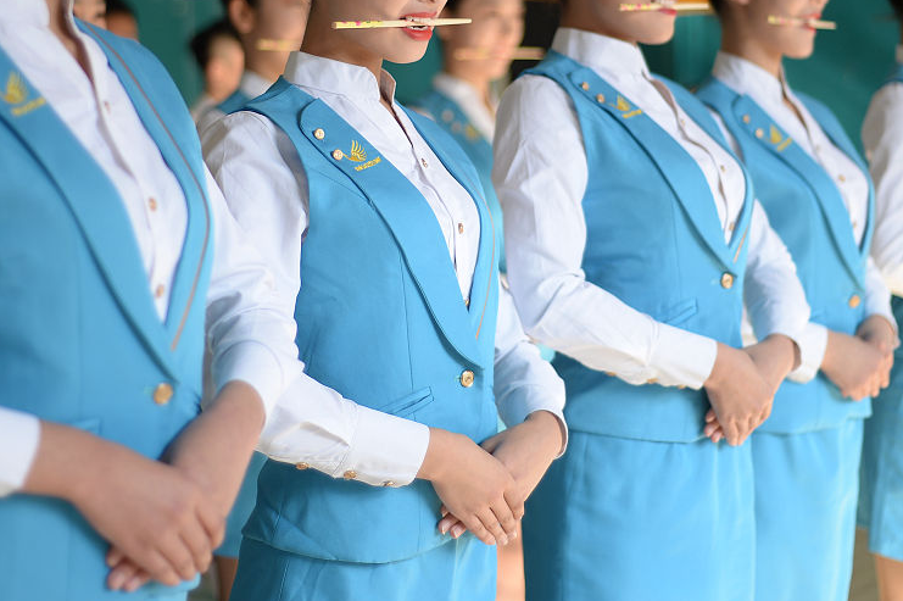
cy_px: 120
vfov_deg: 16.7
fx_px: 2030
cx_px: 436
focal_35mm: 81
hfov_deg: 25.1
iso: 200
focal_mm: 50
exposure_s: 1/400
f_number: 1.8
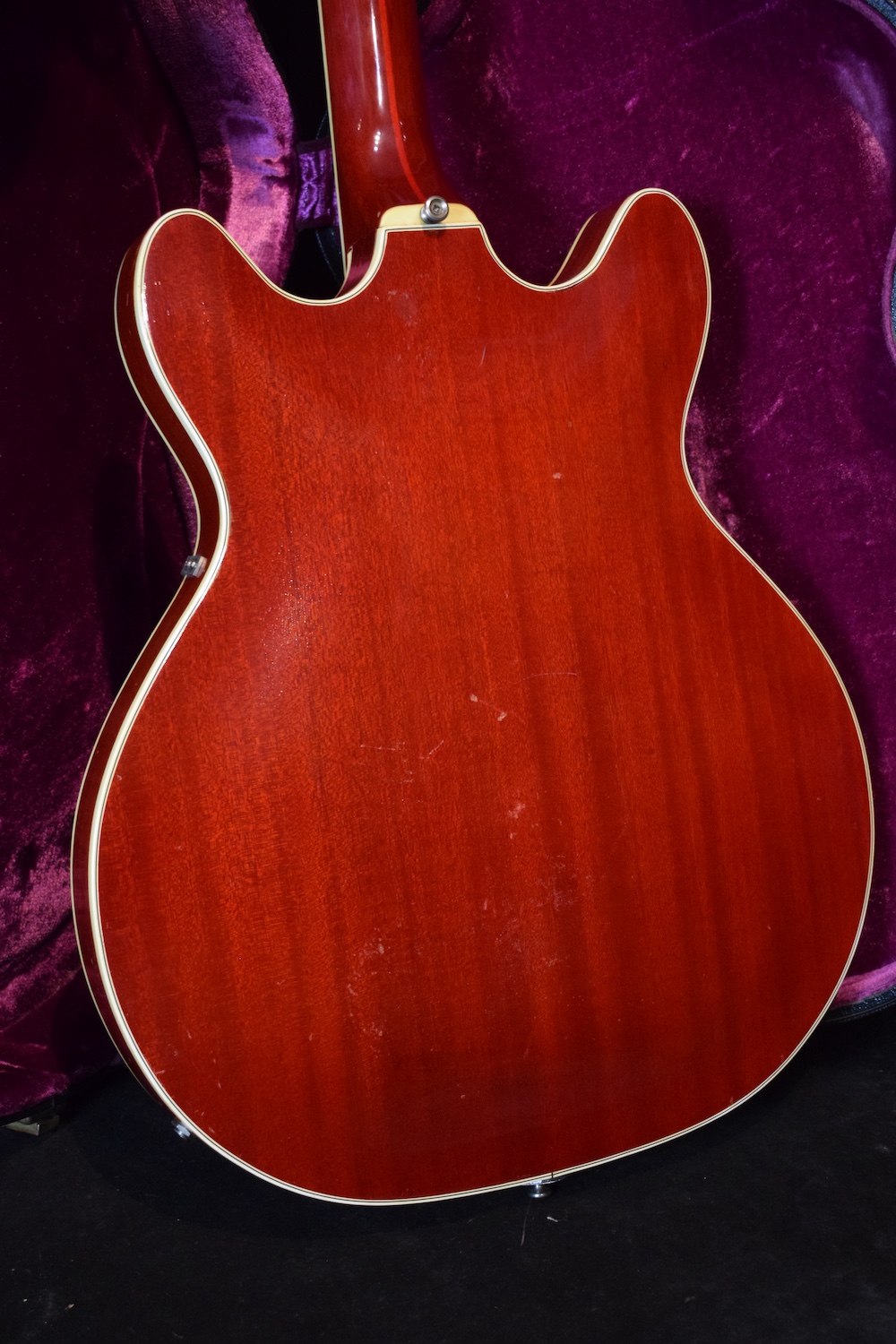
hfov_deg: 25.8
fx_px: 1960
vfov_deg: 37.9
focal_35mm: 52
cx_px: 448
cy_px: 672
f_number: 4.5
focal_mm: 35
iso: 2200
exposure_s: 1/30
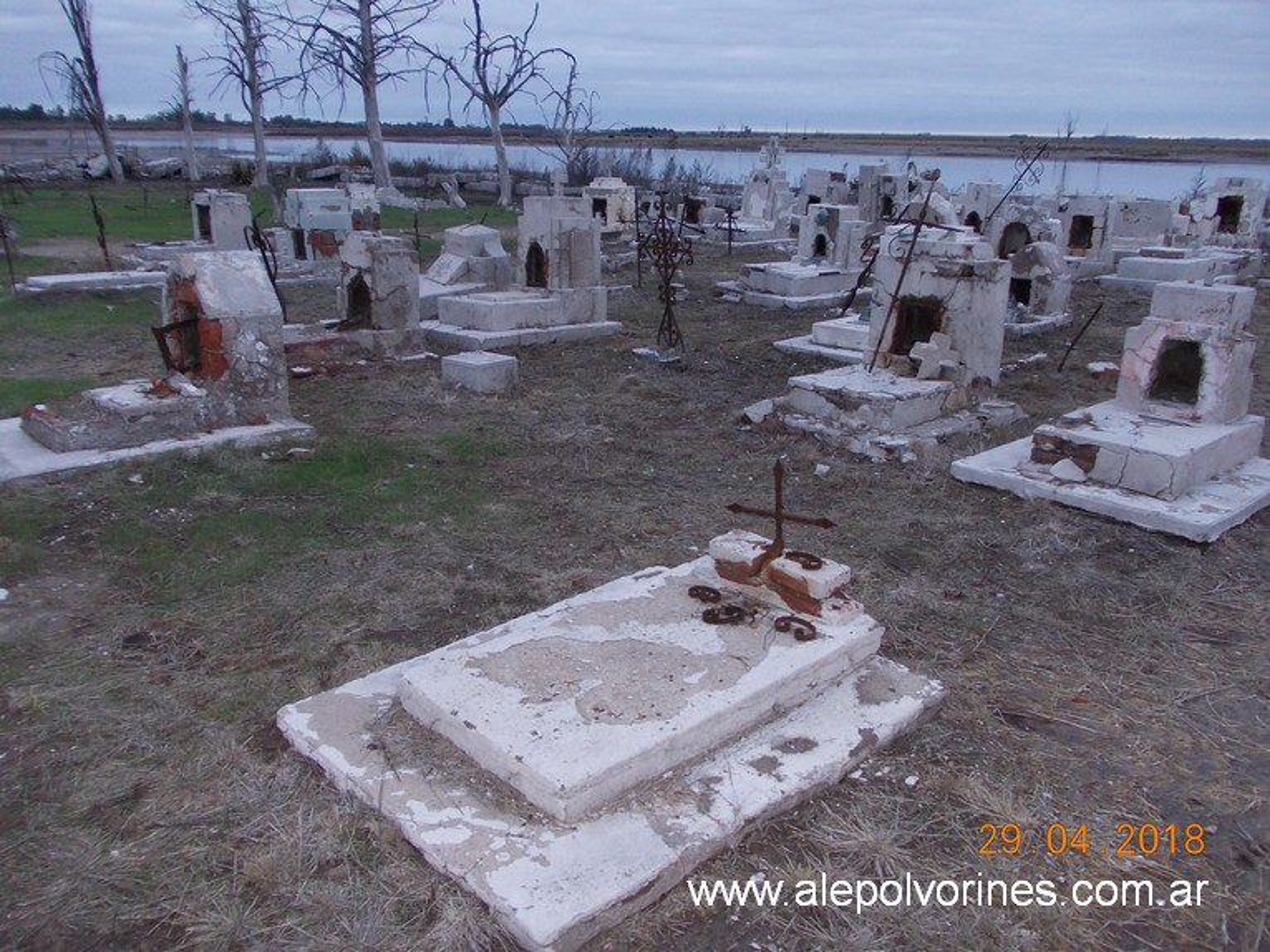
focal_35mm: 28
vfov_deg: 49.7
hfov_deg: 63.5
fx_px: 1027
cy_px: 476
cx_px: 635
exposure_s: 1/30
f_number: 2.7
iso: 80
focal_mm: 4
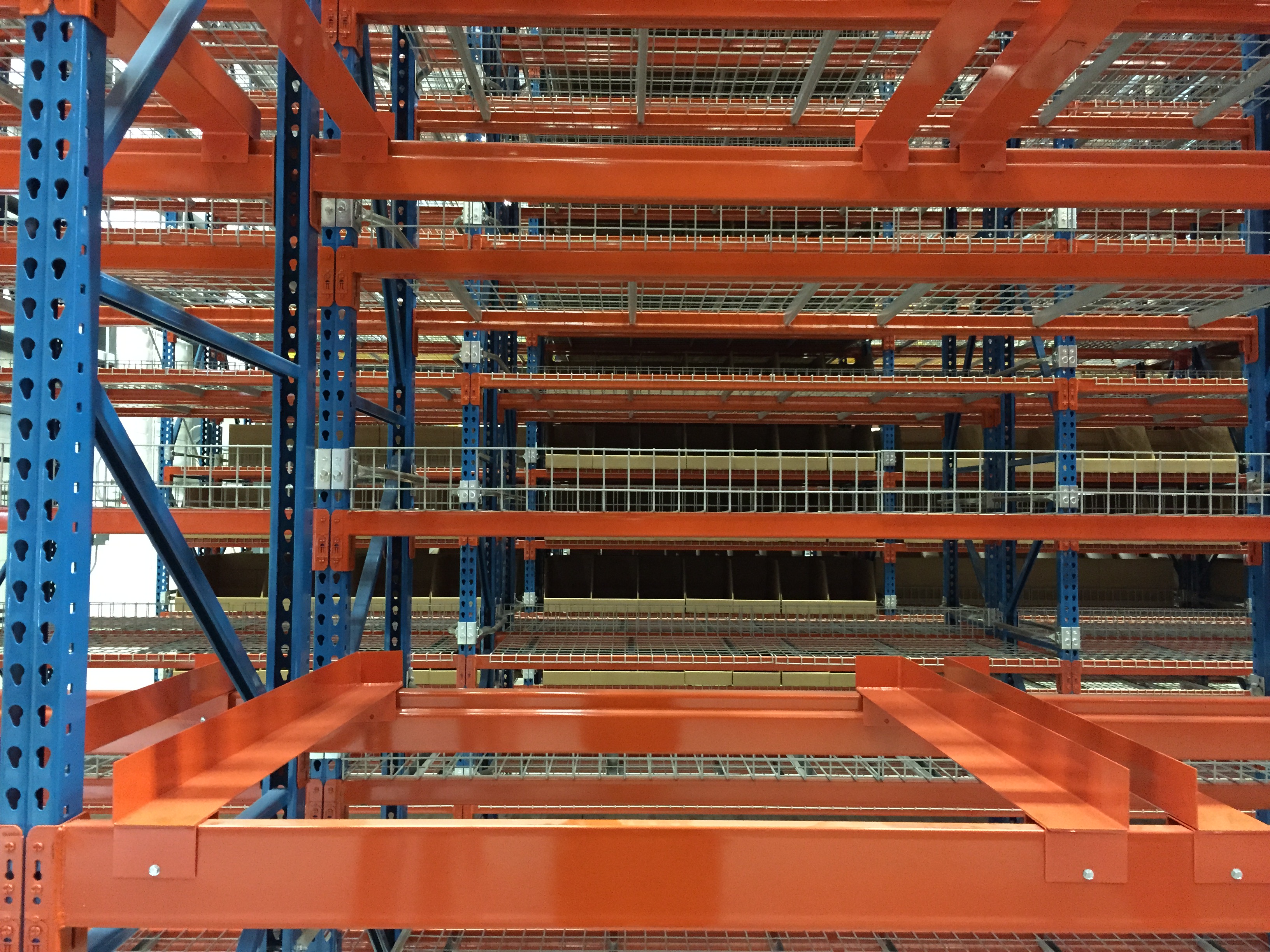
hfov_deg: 61.7
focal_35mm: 29
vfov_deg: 48.2
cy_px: 476
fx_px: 1064
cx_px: 635
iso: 320
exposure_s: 1/15
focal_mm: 4.15
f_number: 2.2
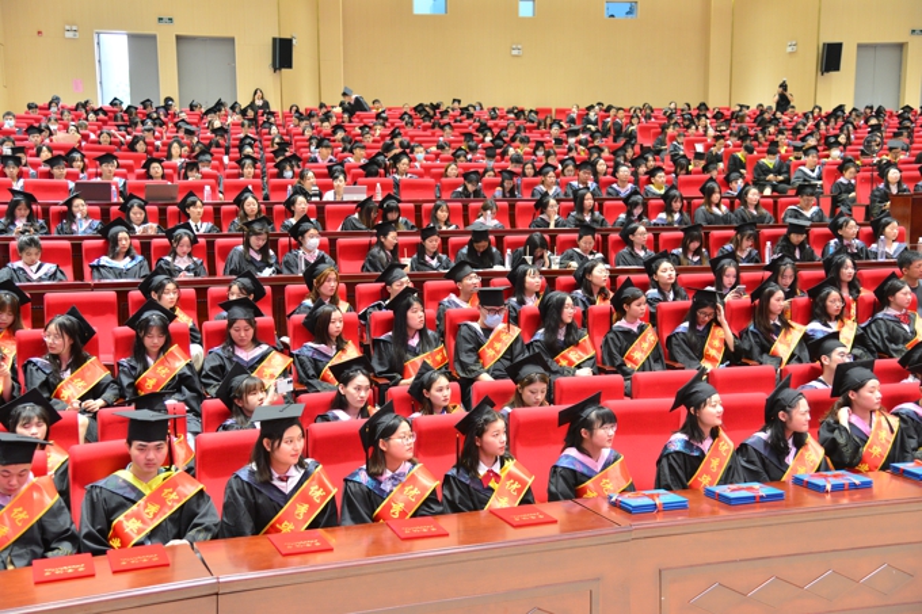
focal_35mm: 46
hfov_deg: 42.8
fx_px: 1178
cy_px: 307
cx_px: 461
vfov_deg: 29.2
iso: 1600
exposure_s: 1/60
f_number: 4
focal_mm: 46
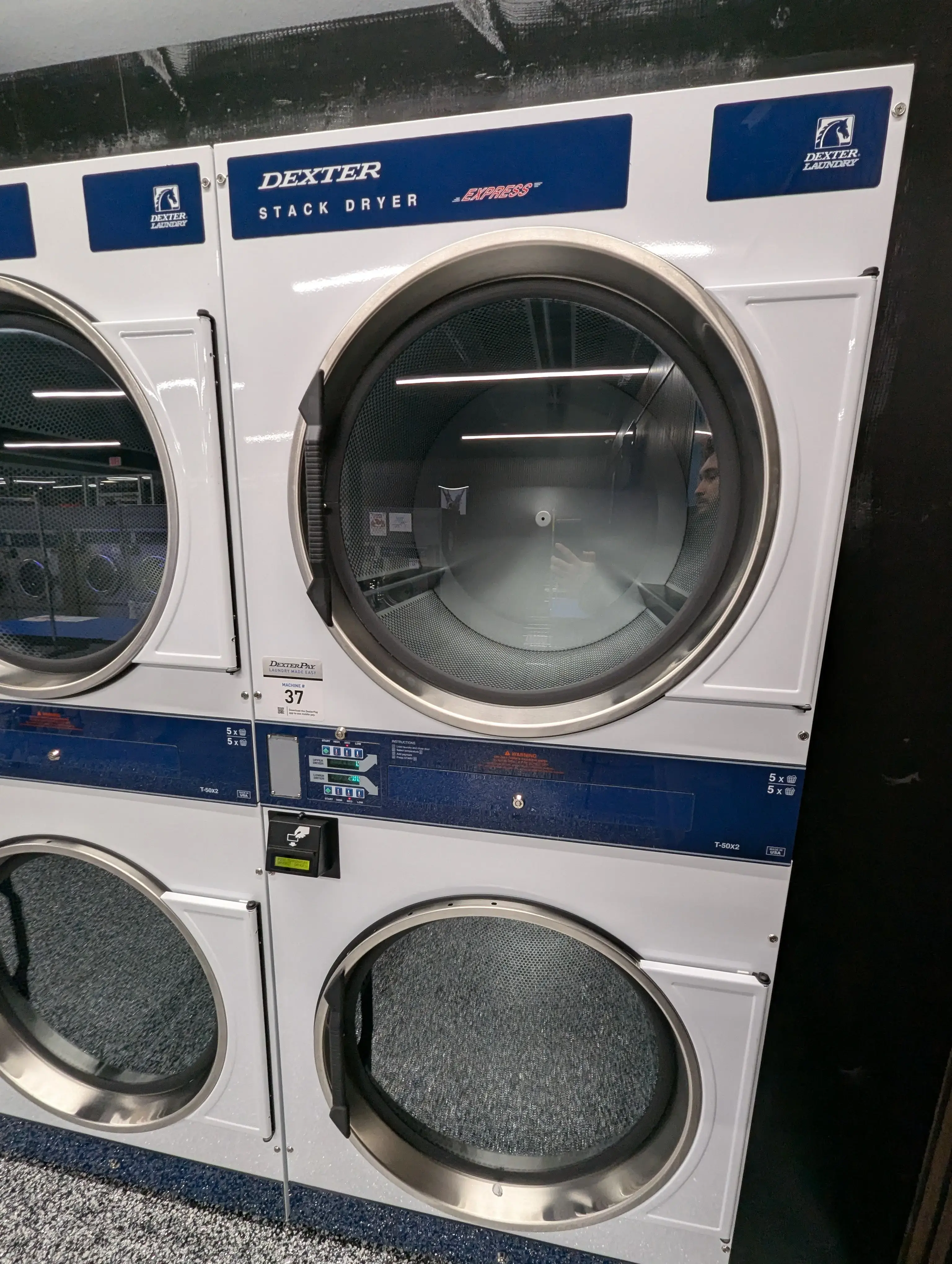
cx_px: 476
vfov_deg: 106.1
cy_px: 632
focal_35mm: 13
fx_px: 476
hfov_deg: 90.1
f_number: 2.2
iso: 171
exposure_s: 1/120
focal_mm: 1.95
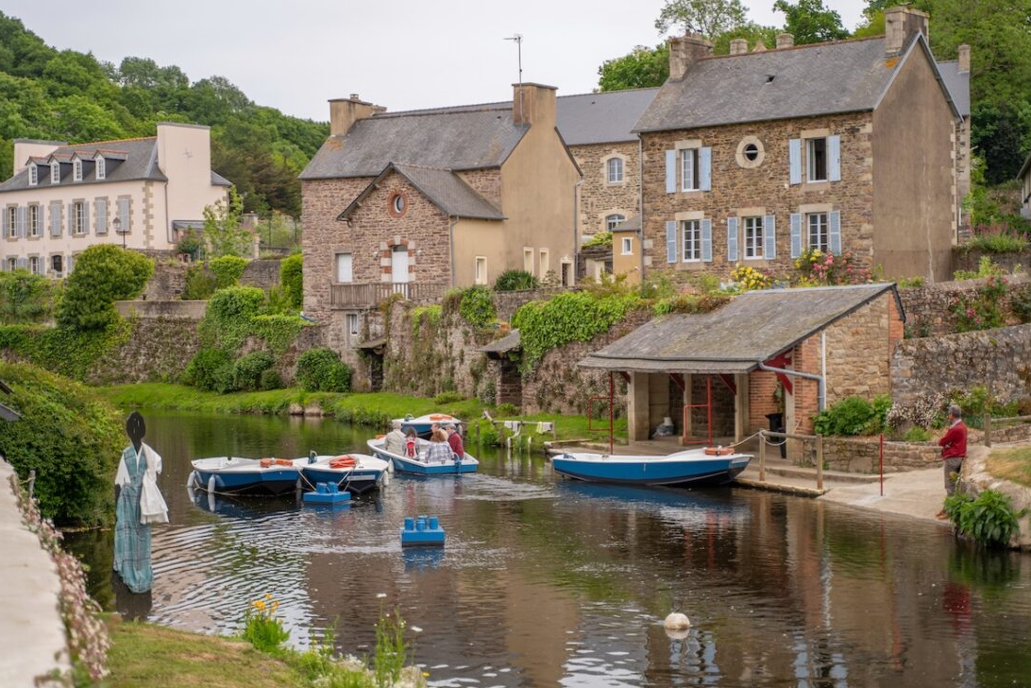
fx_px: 1718
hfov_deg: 33.4
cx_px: 519
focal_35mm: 60
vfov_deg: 22.6
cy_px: 349
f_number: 2.8
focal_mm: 59
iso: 100
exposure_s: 1/800
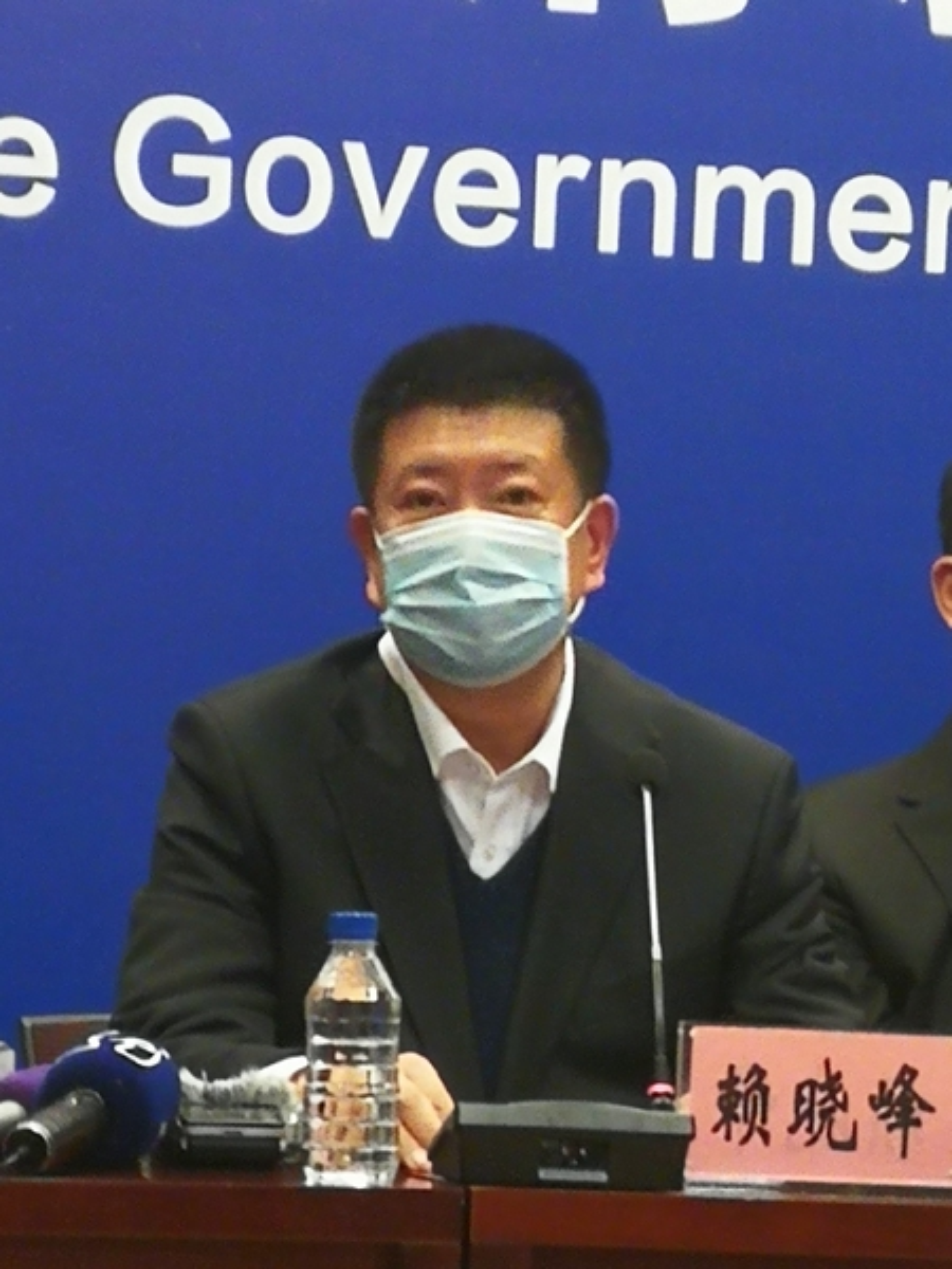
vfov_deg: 10.7
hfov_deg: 8.1
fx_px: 6747
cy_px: 634
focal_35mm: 184
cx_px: 476
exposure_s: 1/33.3
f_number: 2.2
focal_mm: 3.95
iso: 160
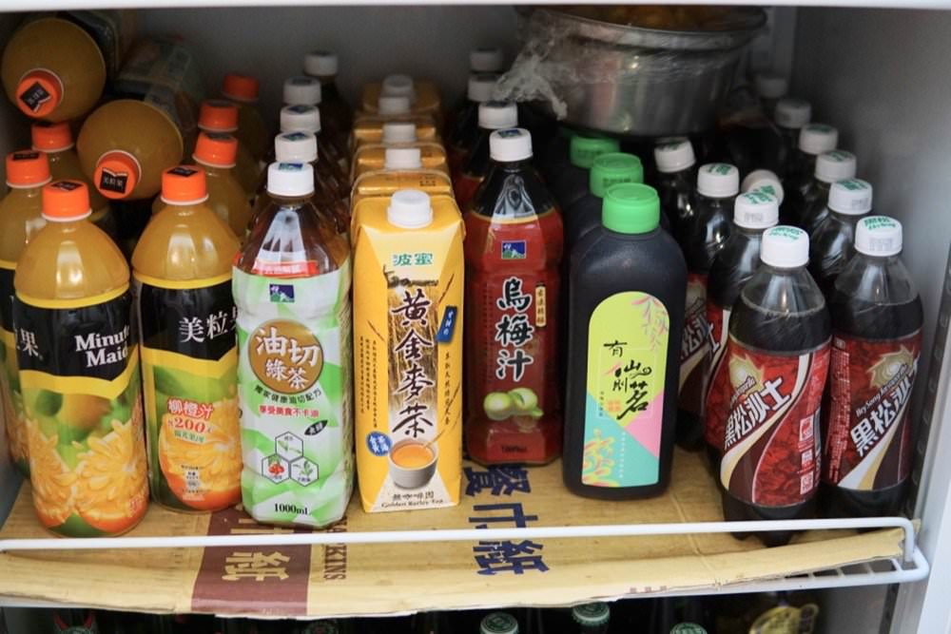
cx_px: 476
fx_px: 1189
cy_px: 317
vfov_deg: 29.9
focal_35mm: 45
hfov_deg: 43.6
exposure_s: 1/160
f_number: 2.2
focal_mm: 30
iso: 1600
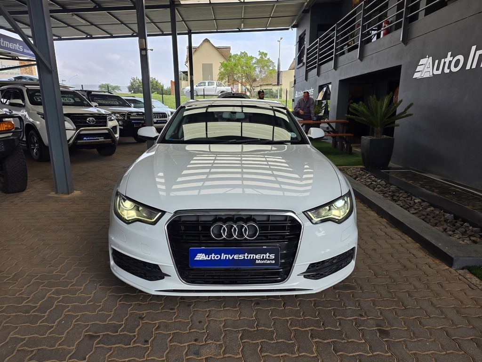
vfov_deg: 58.9
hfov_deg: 73.9
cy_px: 181
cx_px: 241
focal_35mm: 23
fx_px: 320
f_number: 1.7
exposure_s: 1/123
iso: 12
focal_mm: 6.25
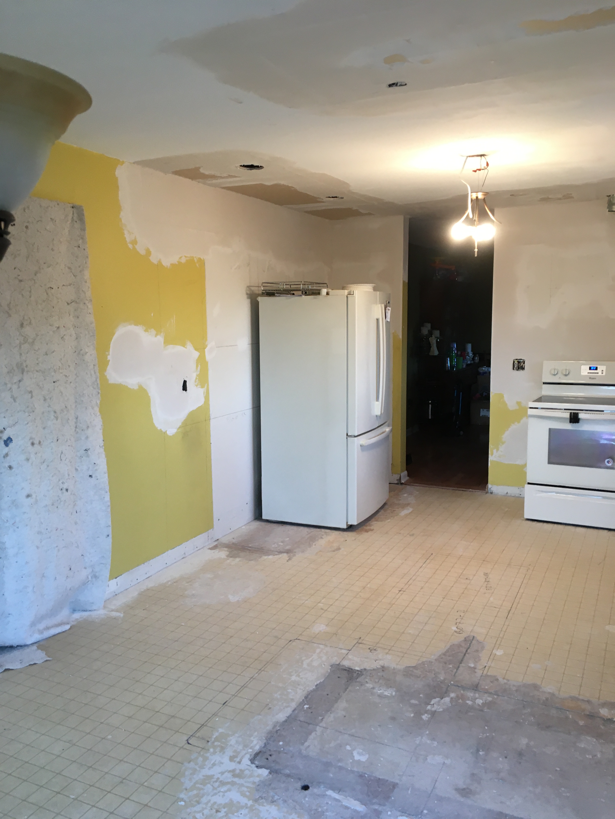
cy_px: 410
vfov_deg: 61.7
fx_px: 687
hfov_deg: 48.2
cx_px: 308
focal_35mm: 29
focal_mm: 4.15
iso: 64
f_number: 2.2
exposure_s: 1/30
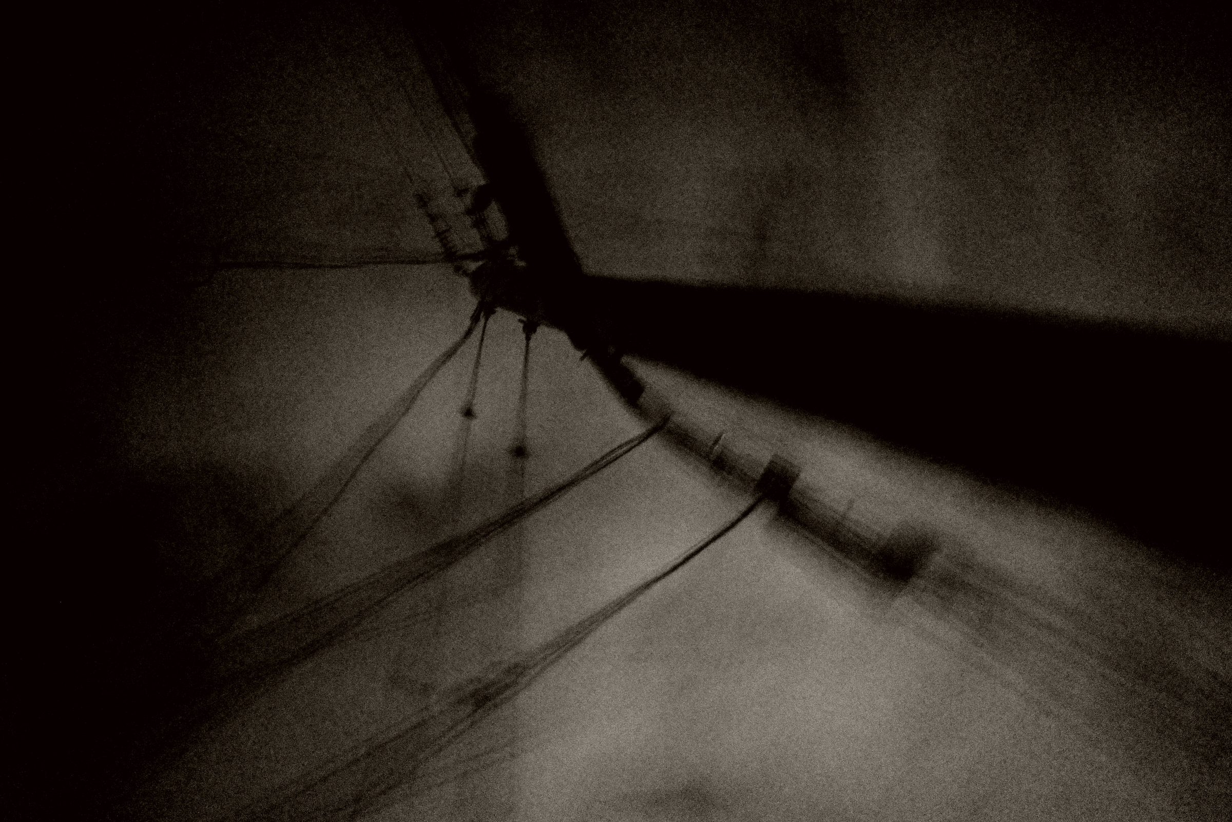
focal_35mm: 40
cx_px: 616
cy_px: 411
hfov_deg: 48.5
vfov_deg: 33.4
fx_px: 1369
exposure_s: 1.6
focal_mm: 26
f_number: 2.8
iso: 6400
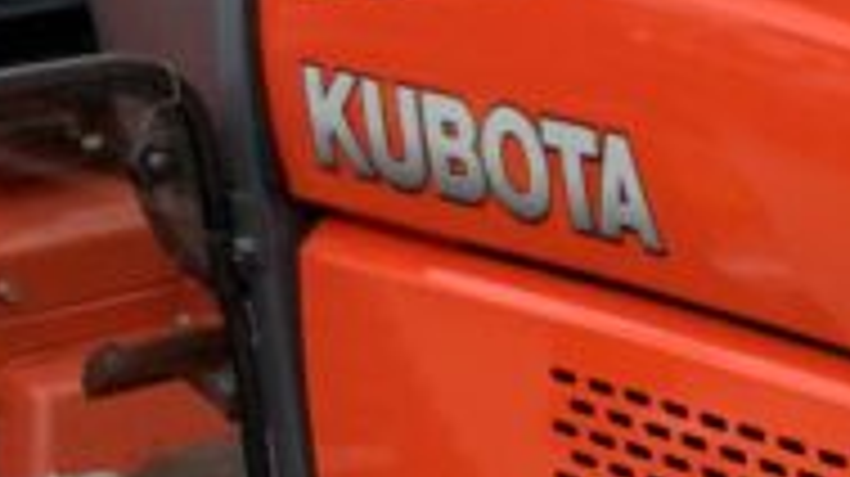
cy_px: 590
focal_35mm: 171
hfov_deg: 11.4
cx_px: 1664
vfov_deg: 7.0
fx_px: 3851
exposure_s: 1/122
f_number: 1.8
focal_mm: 3
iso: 40
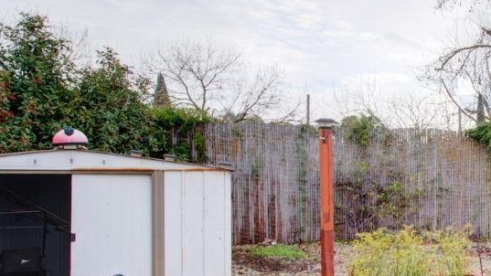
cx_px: 594
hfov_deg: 37.1
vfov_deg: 28.9
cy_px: 177
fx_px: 534
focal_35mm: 41
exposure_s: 1/40
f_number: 14
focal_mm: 14
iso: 100
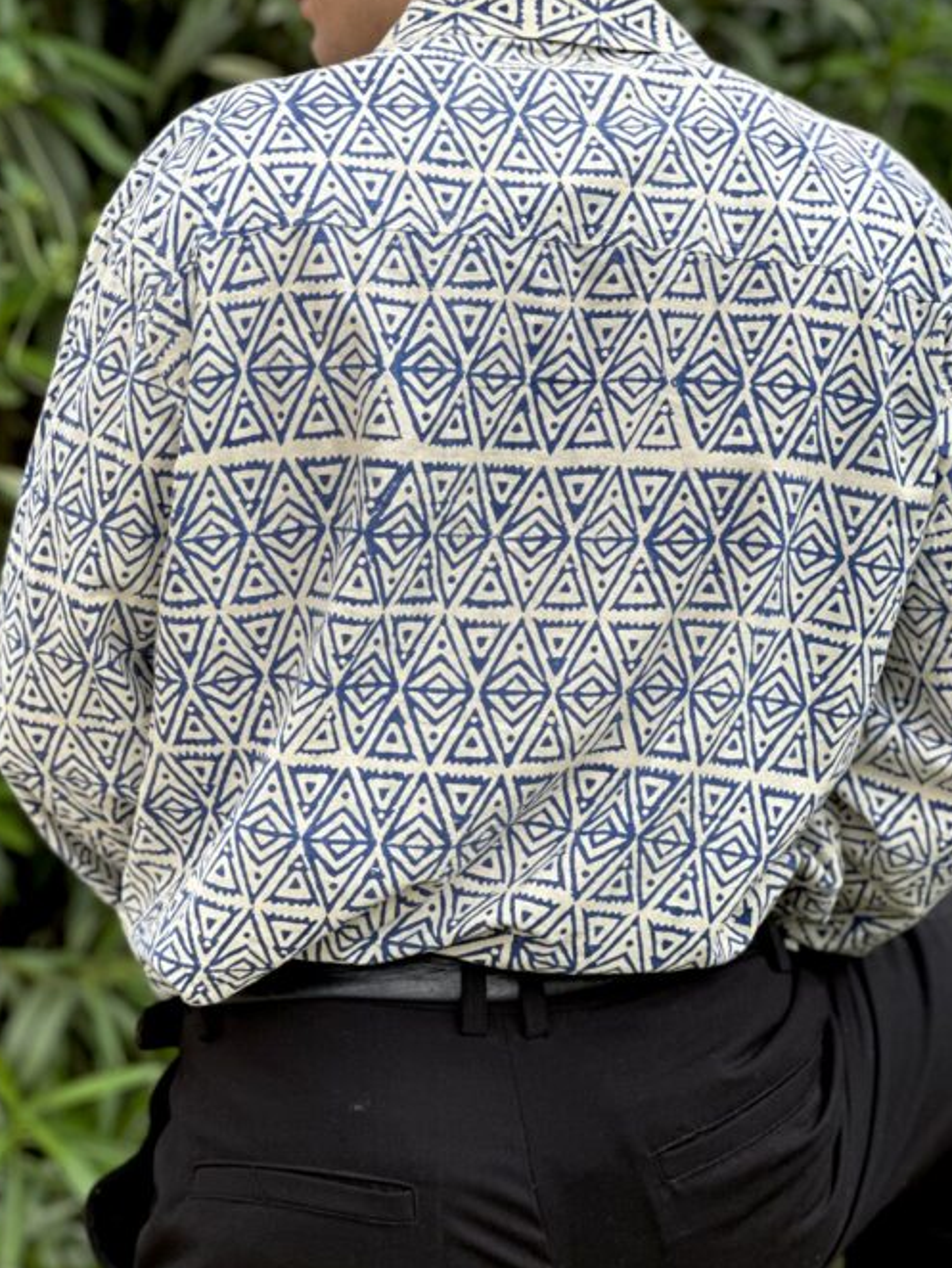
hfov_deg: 15.9
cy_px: 508
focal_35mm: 93
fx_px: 3408
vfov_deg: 21.1
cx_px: 454
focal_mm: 9
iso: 32
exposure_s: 1/121
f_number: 2.8
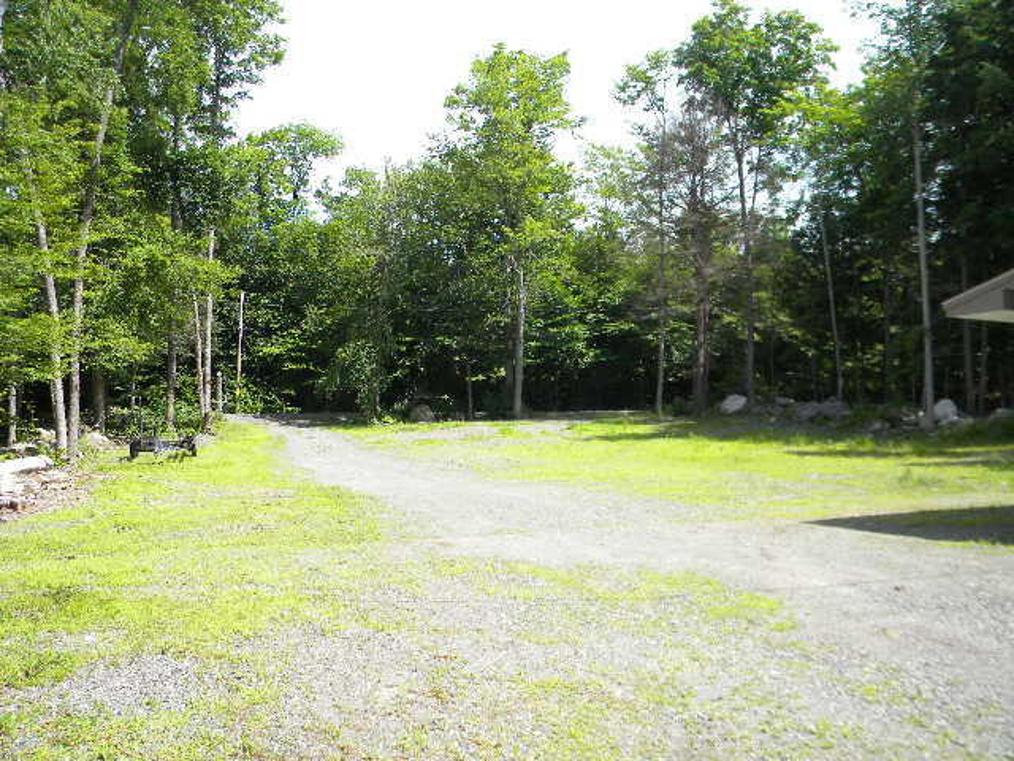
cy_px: 380
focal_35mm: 28
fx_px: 820
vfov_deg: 49.7
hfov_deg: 63.4
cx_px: 507
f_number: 3.5
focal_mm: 5
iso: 110
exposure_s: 1/638
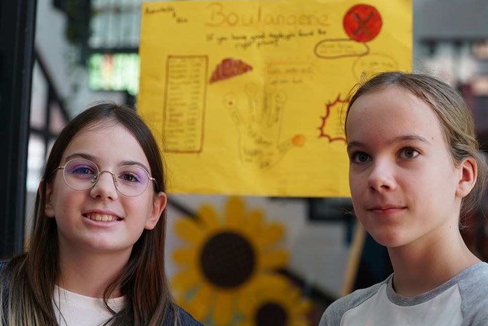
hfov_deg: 26.6
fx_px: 1031
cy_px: 152
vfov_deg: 18.0
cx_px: 247
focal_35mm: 76
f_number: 4
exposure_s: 1/160
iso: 500
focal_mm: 70
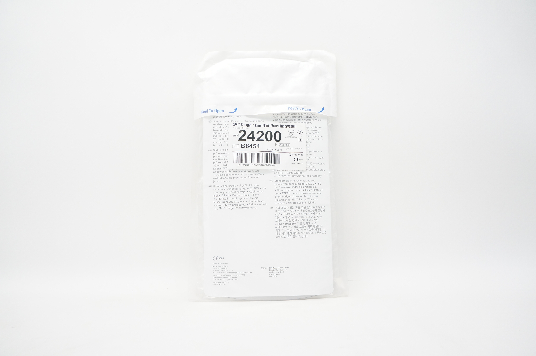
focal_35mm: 27
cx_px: 268
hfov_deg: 67.4
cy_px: 178
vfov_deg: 47.8
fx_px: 402
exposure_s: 1/250
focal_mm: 18
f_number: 5
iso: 1600
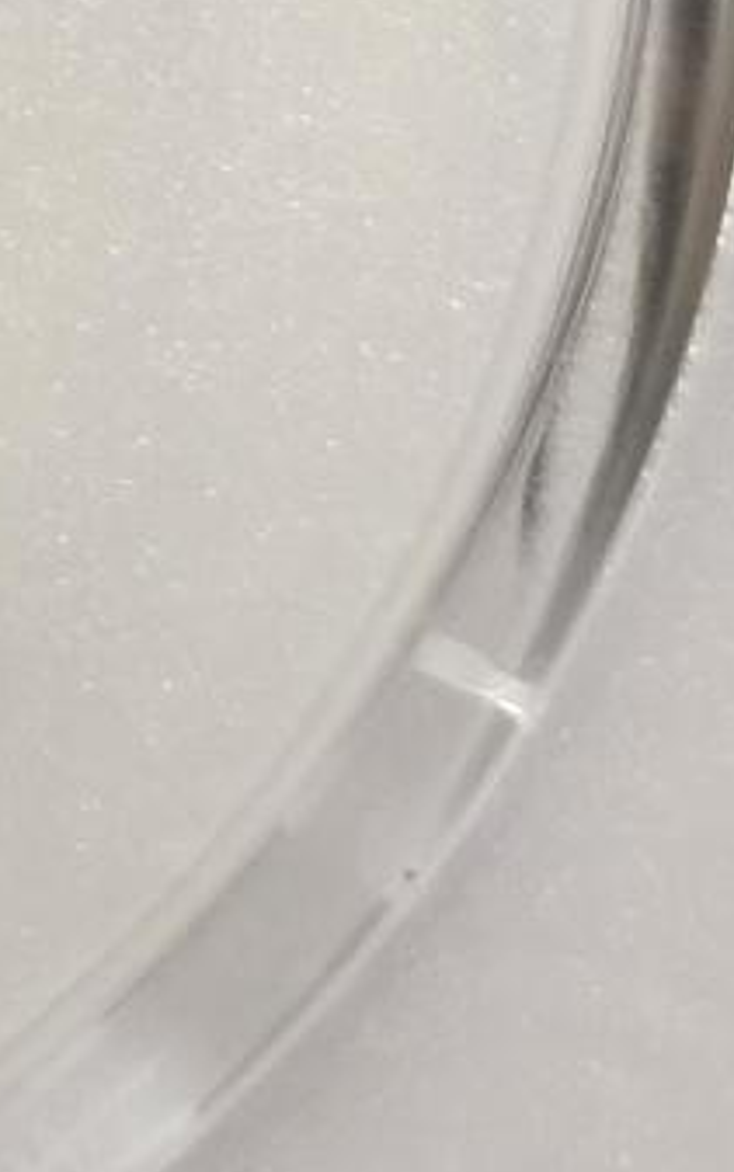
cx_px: -1075
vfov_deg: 6.7
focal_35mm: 306
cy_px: -1068
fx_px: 9781
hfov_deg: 4.2
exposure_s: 1/100
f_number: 16
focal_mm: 5.56
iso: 100
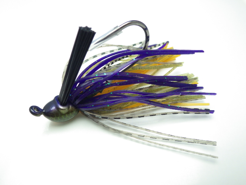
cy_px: 92
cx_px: 123
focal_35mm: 31
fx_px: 220
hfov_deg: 58.4
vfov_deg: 45.4
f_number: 3.1
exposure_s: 1/45
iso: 400
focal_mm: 5.5
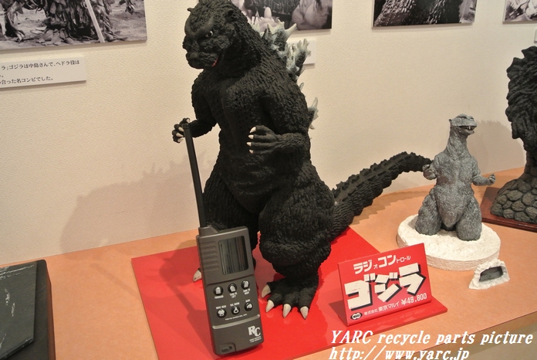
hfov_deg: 55.7
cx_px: 268
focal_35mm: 34
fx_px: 508
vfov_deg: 39.0
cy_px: 180
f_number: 3.8
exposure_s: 1/30
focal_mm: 12.7
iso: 800
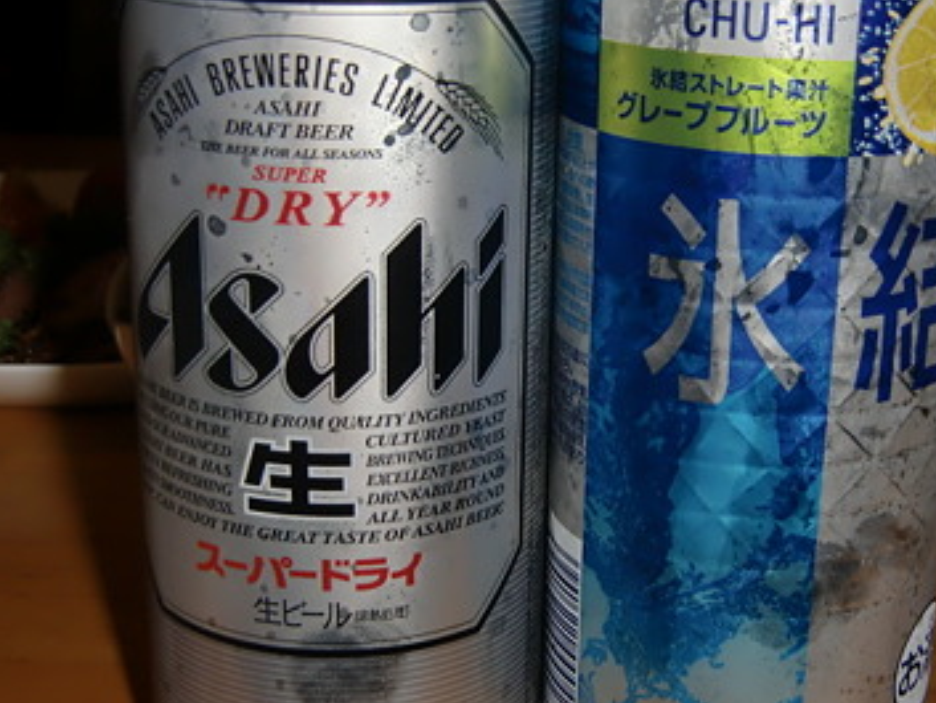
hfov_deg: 32.1
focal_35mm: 60
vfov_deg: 24.4
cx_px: 566
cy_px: 371
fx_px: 1623
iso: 64
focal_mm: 8.4
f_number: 4
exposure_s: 1/15
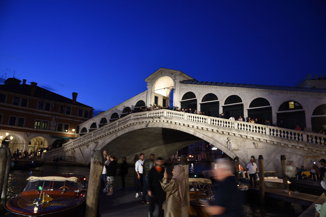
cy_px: 108
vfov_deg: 53.2
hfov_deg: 73.7
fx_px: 217
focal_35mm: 24
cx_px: 163
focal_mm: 24
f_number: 6.3
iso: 1000
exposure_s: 1/3
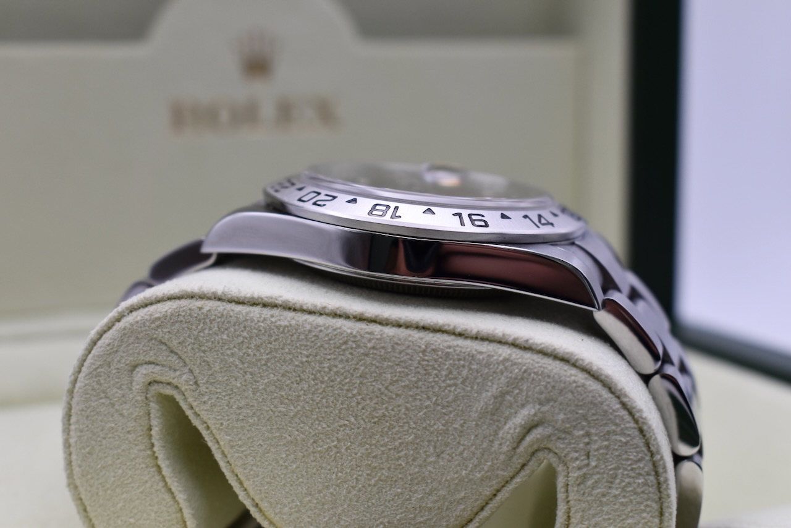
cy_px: 264
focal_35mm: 60
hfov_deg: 33.4
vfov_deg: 22.6
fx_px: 1319
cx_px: 396
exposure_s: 1/125
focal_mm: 40
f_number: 6.3
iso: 400
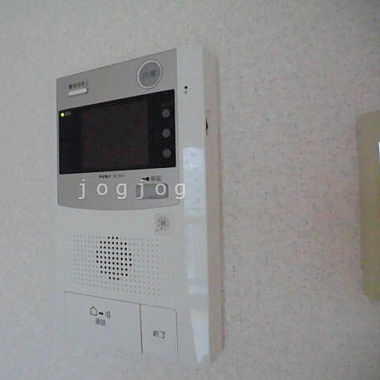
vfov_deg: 55.6
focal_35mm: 29
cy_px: 189
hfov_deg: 54.7
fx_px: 360
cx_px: 134
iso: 800
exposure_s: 1/50
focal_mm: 4.3
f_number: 3.1
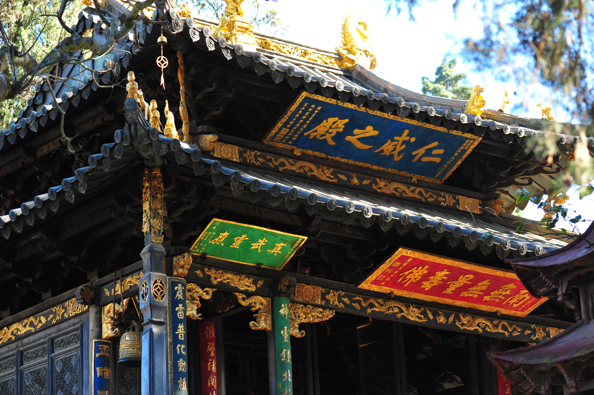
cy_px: 188
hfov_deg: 18.6
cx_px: 296
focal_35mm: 110
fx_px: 1814
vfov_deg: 12.4
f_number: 5.6
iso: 1250
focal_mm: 105
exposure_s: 1/400
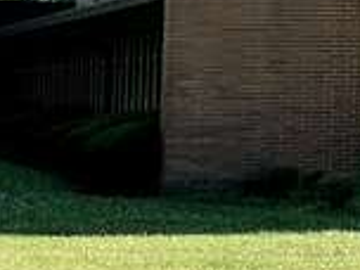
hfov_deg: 13.6
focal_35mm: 126
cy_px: -85
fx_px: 1310
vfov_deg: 11.4
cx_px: 696
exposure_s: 1/2415
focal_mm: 6.76
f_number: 1.78
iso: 80
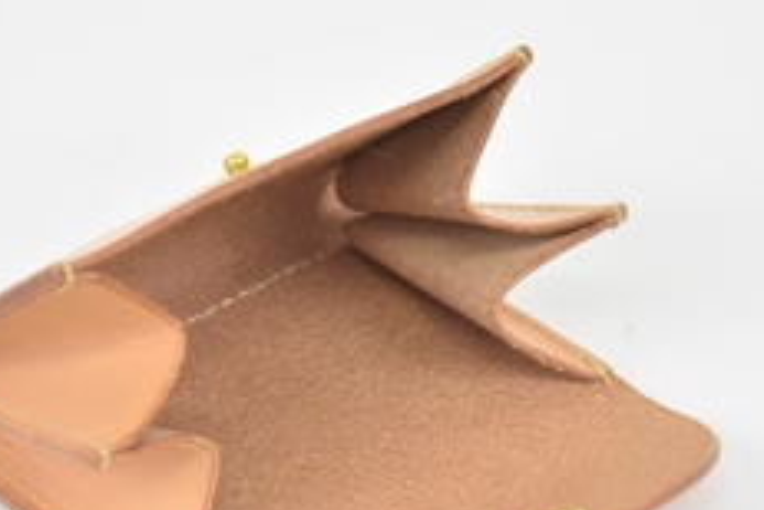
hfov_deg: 11.9
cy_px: 376
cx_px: 334
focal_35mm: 173
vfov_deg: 7.9
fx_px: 3672
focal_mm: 55
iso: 2000
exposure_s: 1/250
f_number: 5.6
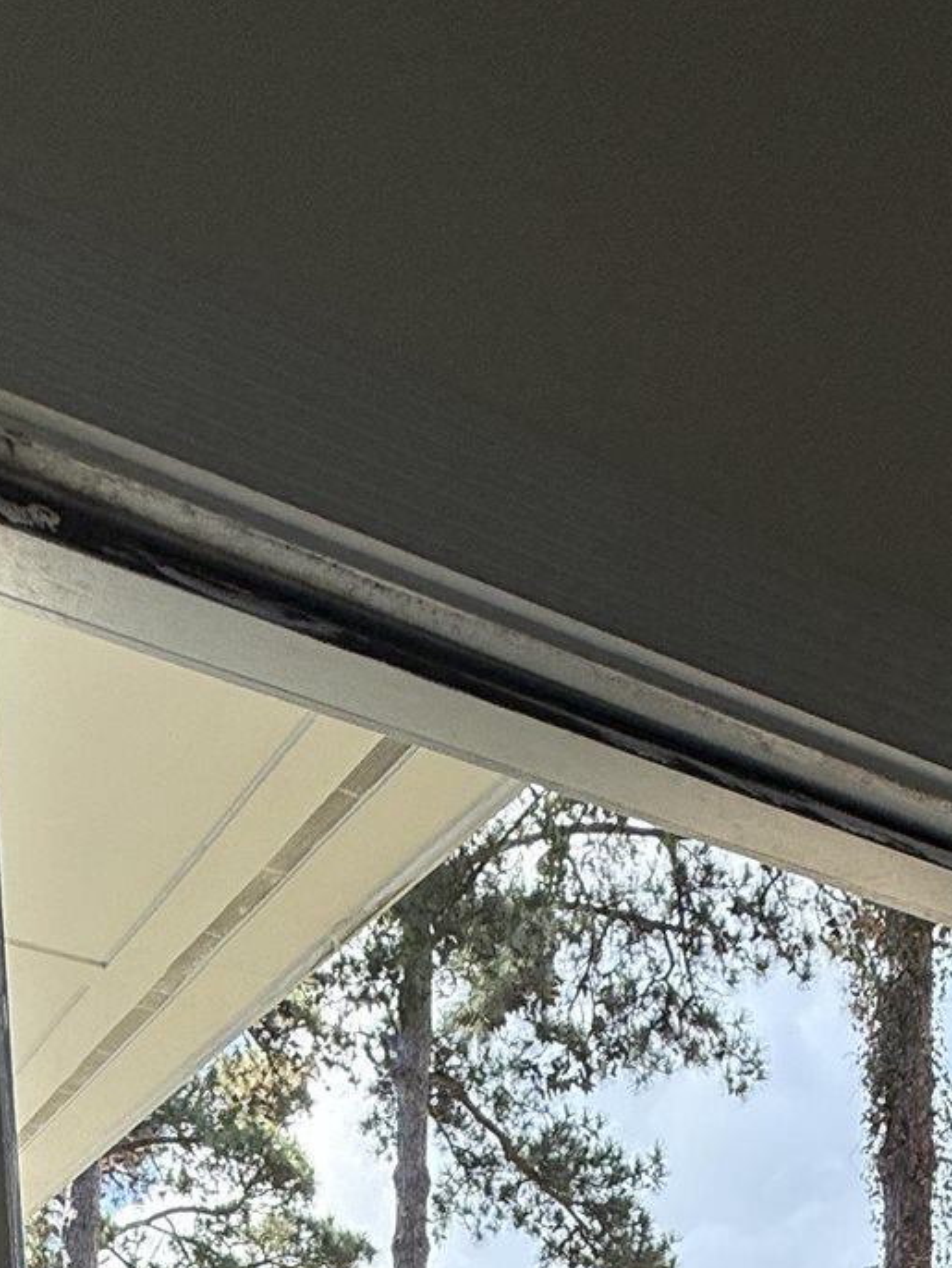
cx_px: 699
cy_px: 2000
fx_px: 1722
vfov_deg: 26.2
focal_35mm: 47
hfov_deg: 30.4
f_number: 2.2
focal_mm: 2.22
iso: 64
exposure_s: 1/760
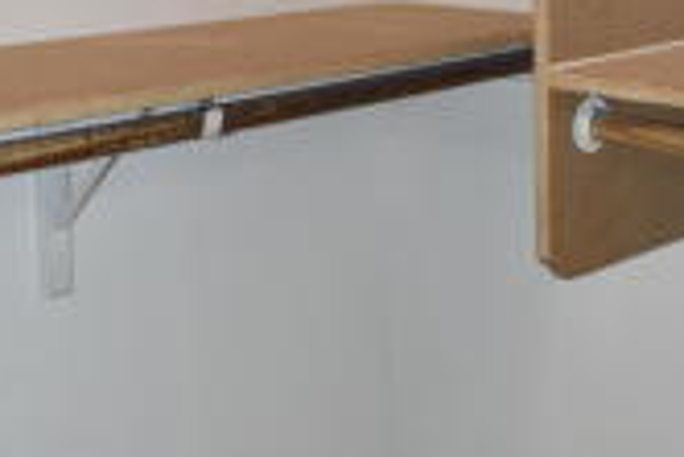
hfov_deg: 25.7
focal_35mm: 78
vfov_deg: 16.7
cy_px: -113
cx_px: 505
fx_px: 1483
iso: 800
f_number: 5
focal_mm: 18
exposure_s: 1/100
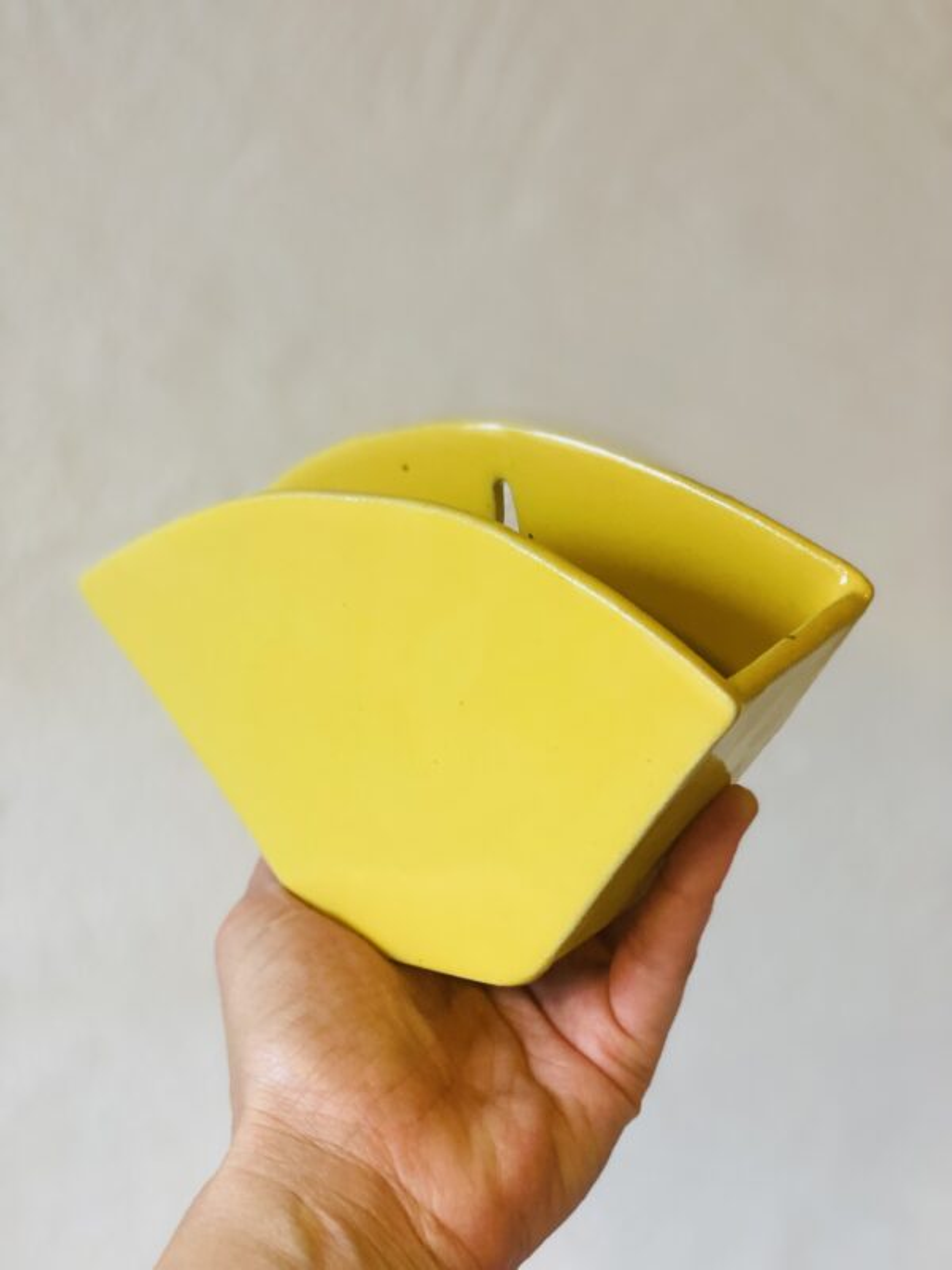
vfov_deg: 36.8
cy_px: 635
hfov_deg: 28.0
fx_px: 1907
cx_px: 476
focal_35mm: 52
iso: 160
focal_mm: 6
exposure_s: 1/50
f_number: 2
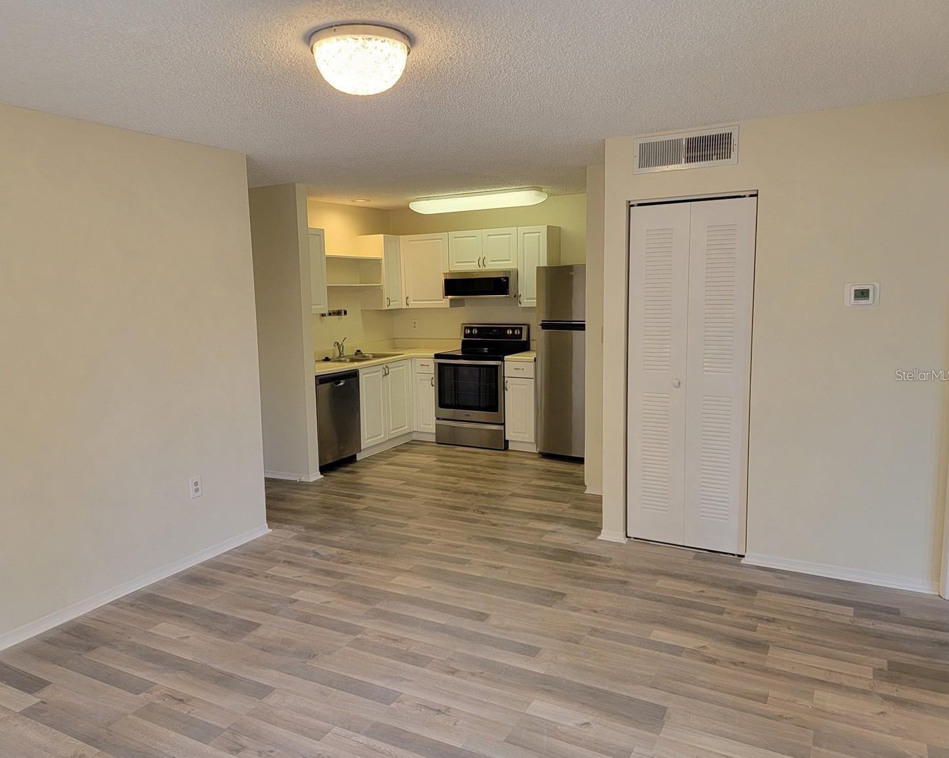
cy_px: 375
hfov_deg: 65.9
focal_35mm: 26
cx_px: 431
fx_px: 730
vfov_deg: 54.9
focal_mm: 6.7
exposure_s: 1/120
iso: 160
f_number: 1.8
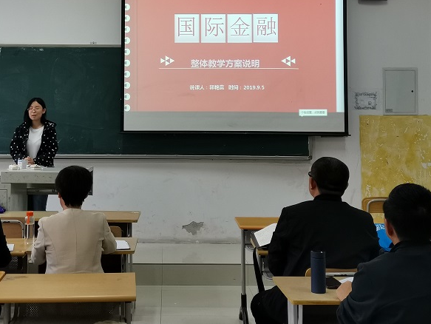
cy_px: 75
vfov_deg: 26.7
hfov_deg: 35.3
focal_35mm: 54
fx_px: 673
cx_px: 164
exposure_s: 1/100
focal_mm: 4.75
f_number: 1.8
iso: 125
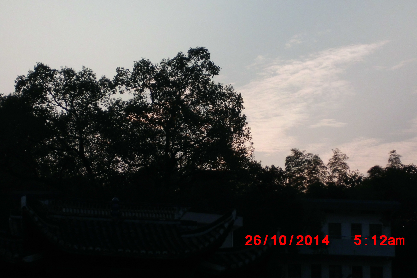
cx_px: 208
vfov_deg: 12.2
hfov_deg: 18.3
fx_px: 1297
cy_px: 122
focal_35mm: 112
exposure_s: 1/500
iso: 64
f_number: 5.4
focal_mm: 18.9
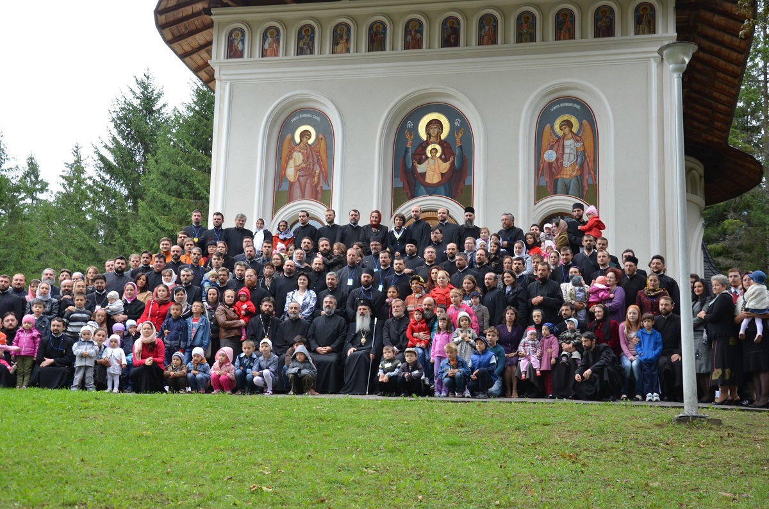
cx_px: 384
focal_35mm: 51
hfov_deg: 39.0
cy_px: 254
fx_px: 1087
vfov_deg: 26.3
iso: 320
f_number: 5.6
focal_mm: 34
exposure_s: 1/80
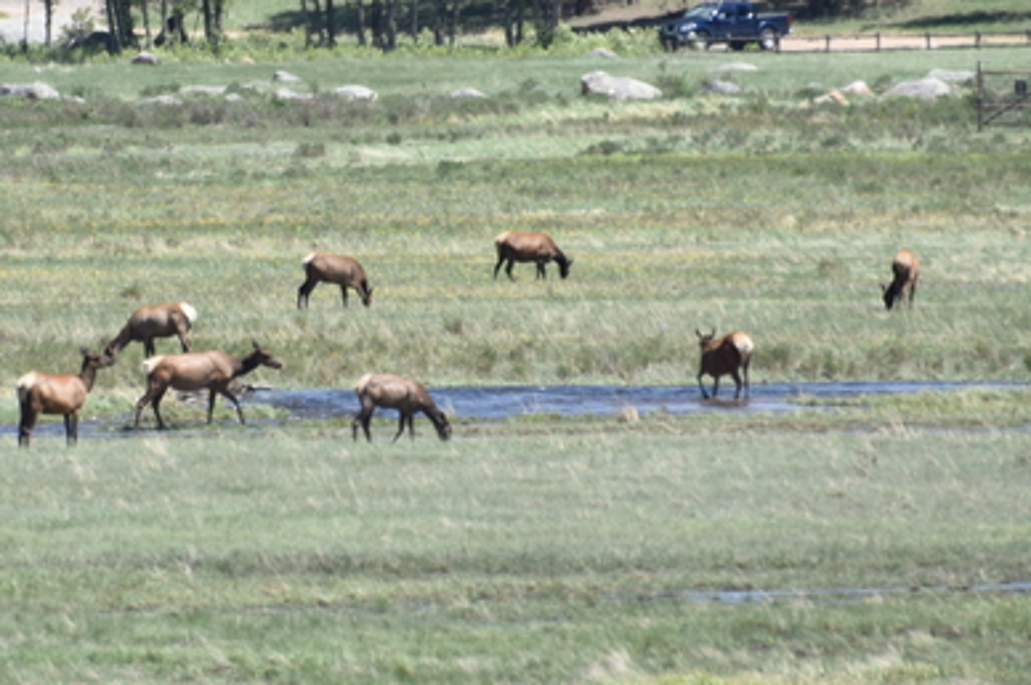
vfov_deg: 1.4
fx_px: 28356
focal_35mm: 991
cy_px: 260
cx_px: 229
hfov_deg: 2.1
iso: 200
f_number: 5.6
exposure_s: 1/640
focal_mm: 300
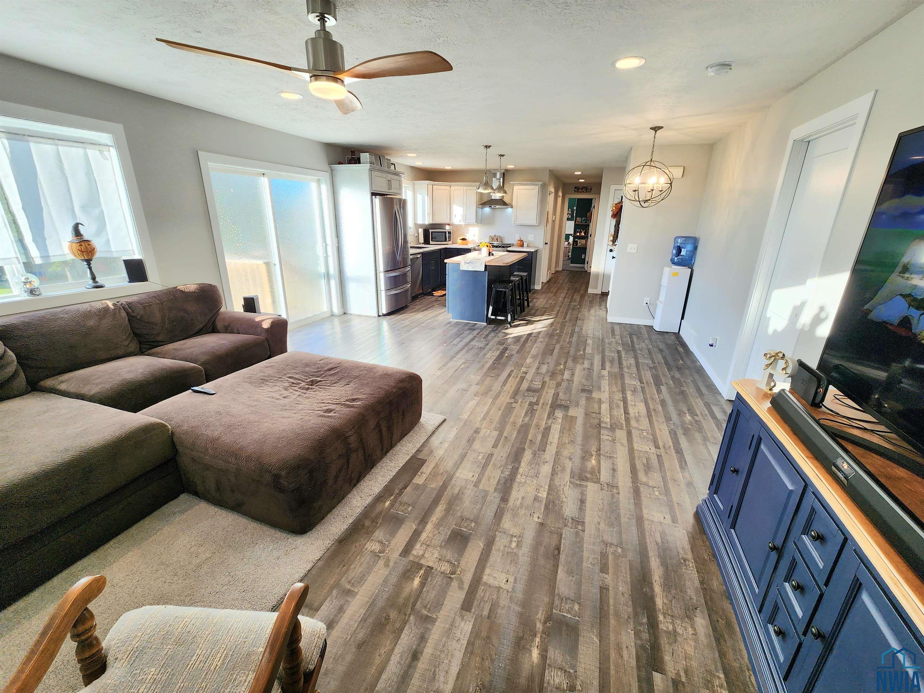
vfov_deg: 89.9
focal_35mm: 13
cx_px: 462
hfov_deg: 106.2
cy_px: 346
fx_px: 347
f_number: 2.2
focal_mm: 2.2
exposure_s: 1/120
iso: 80
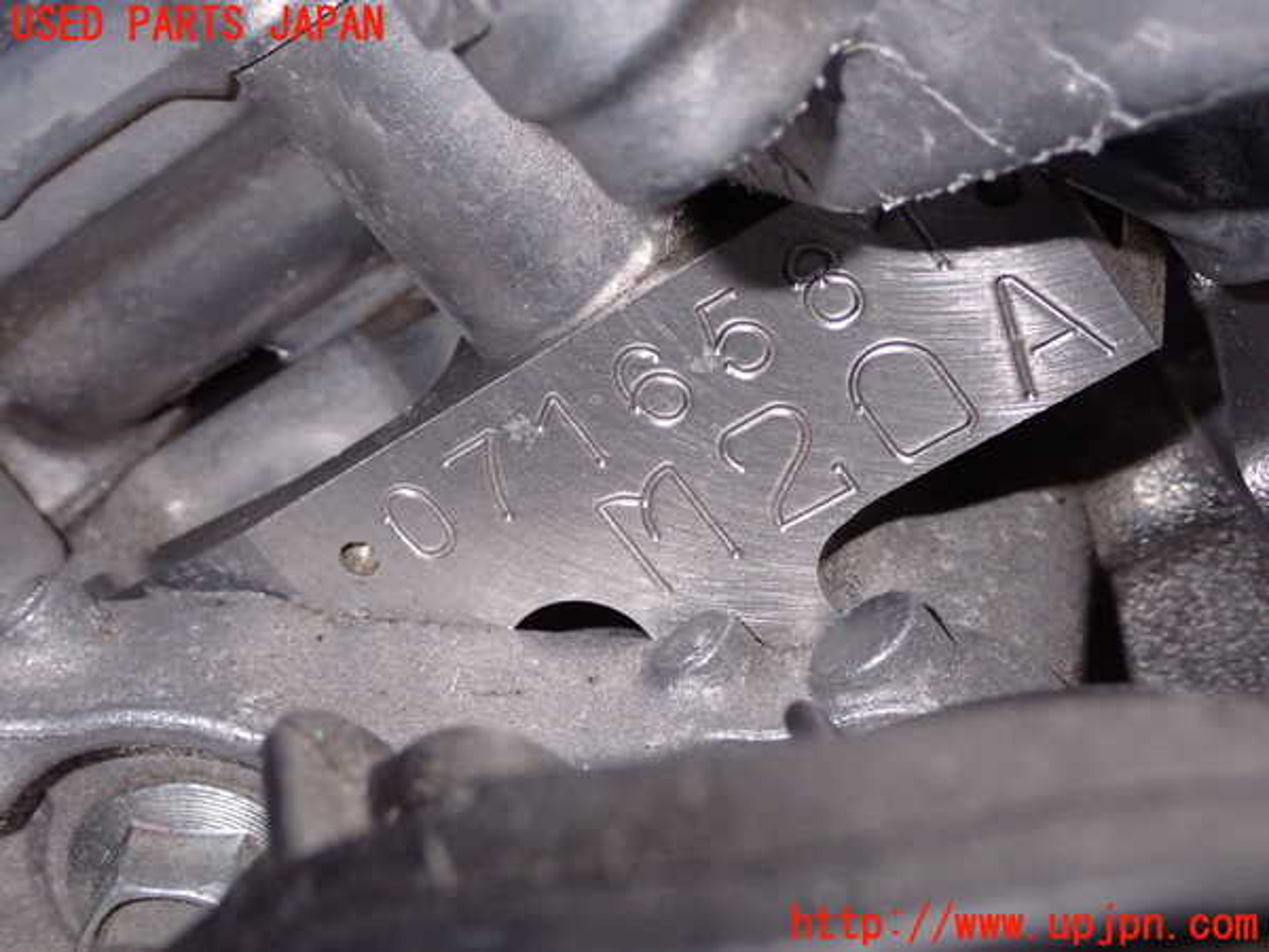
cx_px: 634
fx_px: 2603
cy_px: 476
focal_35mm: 71
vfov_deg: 20.7
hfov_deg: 27.4
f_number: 16
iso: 640
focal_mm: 12.73
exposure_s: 1/60
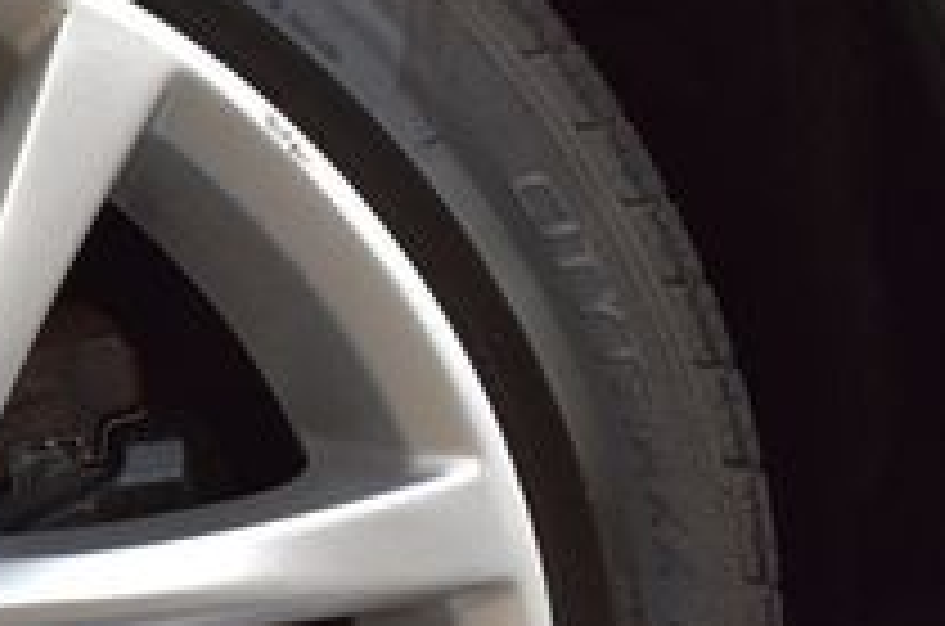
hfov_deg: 16.9
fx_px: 3000
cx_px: -284
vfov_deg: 11.8
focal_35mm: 115
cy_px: 644
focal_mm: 25
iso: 400
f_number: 8
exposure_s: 1/50
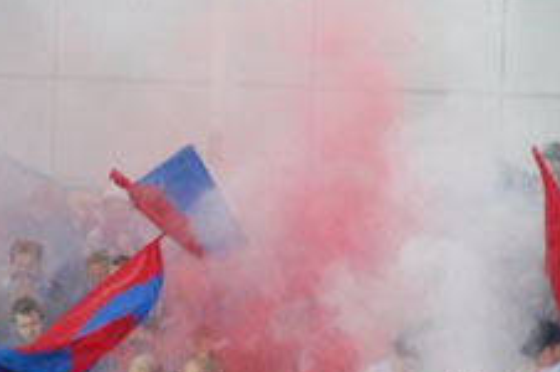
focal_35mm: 1125
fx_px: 17475
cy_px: 337
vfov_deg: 1.2
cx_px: 351
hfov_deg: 1.8
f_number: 5.6
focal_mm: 300
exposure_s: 1/125
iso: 1000
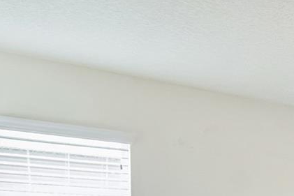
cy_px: 235
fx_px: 466
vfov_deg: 22.0
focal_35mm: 57
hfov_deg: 24.2
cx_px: 478
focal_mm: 10
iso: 400
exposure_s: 1/20
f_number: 7.1
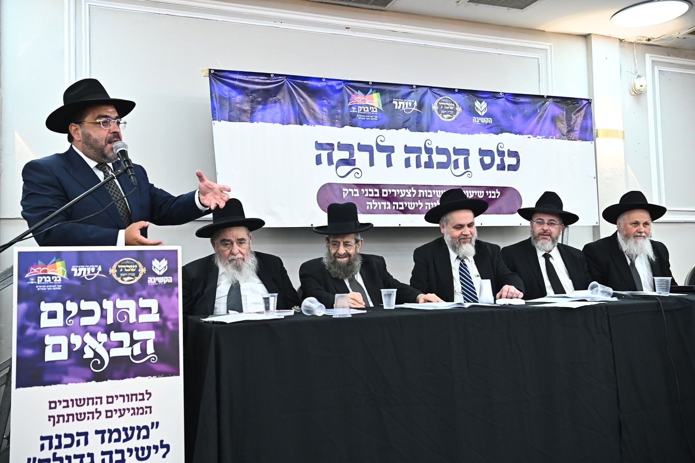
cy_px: 232
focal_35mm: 35
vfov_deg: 37.8
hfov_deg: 54.5
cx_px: 348
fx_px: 675
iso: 2500
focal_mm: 35
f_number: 4.5
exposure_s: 1/160
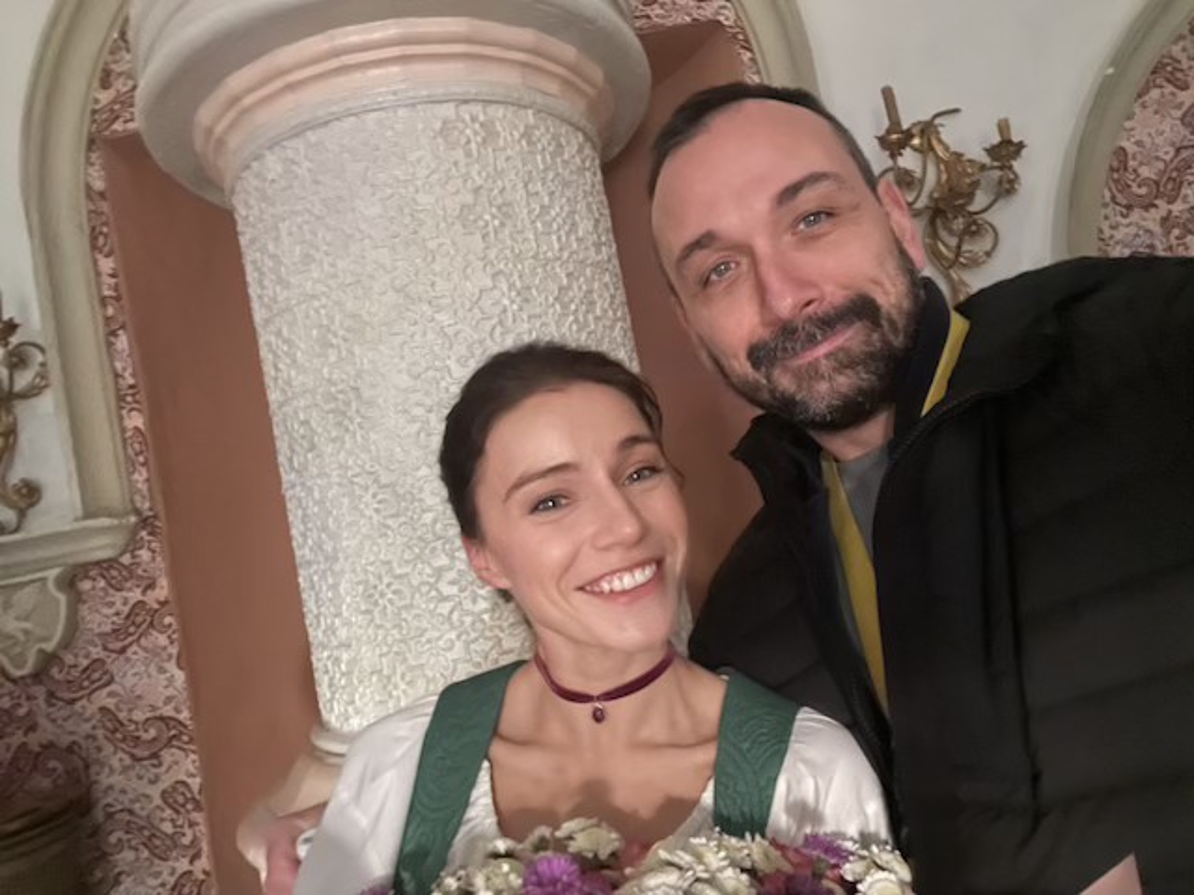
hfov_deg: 73.9
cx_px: 597
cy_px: 448
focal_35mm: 23
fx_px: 793
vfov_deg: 58.9
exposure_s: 1/8
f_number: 2.2
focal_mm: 2.71
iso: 1600
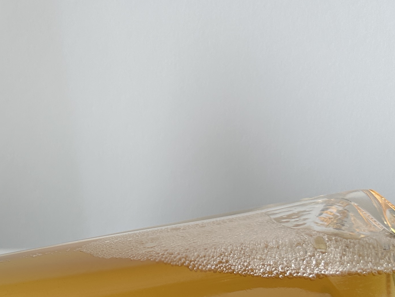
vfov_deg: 21.0
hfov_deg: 26.6
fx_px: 799
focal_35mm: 70
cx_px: 25
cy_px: 191
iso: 80
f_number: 1.78
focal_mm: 6.86
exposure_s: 1/370
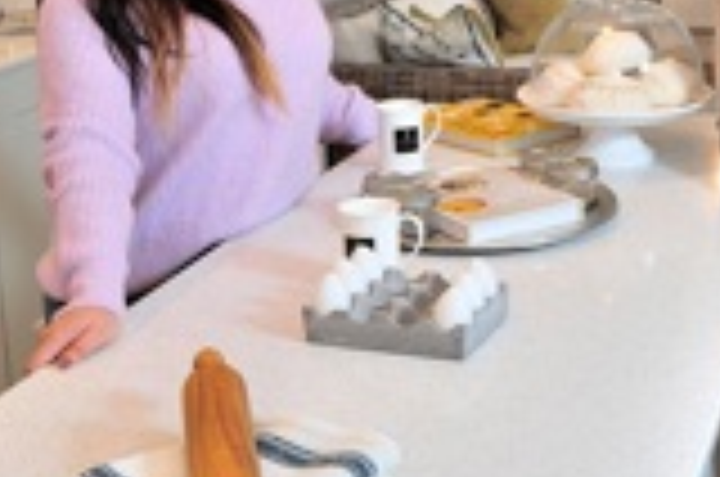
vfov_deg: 17.8
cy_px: 54
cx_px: 504
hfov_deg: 26.8
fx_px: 1497
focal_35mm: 75
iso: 800
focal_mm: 30
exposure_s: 1/50
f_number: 6.3
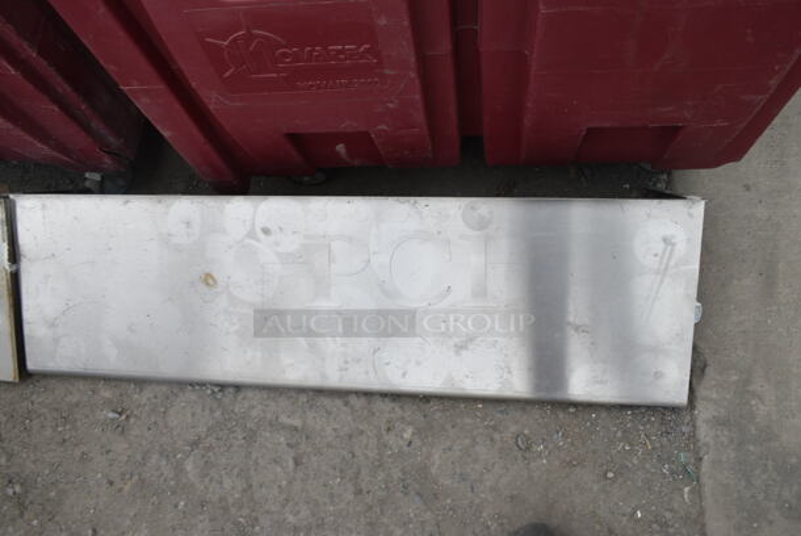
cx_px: 400
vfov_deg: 48.0
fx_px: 601
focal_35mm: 27
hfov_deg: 67.3
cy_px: 268
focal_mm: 18
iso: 100
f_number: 6.3
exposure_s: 1/160
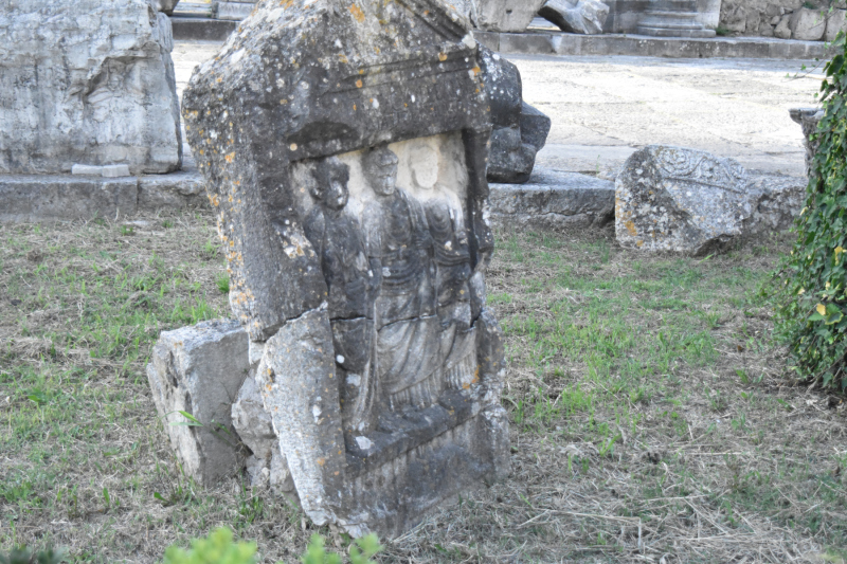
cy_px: 282
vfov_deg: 25.0
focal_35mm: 54
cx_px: 424
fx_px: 1270
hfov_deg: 36.9
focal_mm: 36
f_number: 4.8
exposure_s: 1/2500
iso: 5000
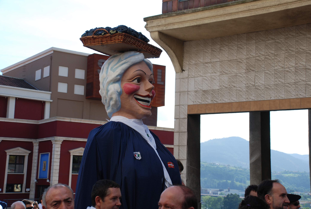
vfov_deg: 22.7
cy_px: 104
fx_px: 519
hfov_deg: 33.3
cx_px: 156
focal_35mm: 60
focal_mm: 40
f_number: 7.1
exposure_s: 1/200
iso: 100
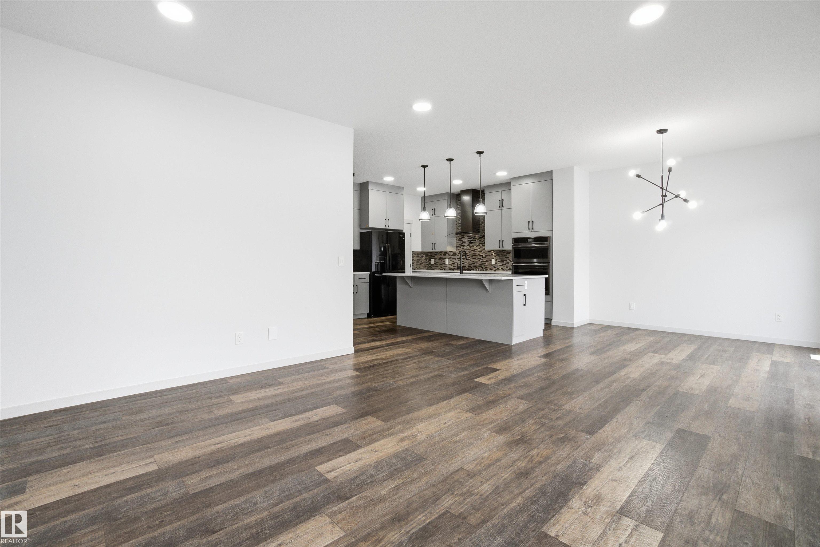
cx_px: 410
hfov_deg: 100.4
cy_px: 274
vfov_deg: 77.4
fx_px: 342
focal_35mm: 15
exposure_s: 1/200
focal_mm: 10
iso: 400
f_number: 8
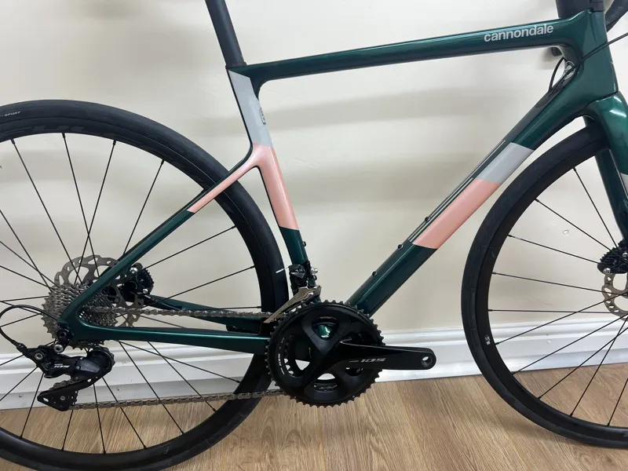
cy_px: 236
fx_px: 472
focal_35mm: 26
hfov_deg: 67.3
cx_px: 314
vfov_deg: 53.1
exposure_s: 1/100
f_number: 1.5
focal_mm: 5.7
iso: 64
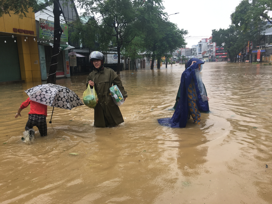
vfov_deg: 48.2
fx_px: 228
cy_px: 102
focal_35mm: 29
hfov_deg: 61.7
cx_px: 136
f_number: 2.2
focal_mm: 4.15
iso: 25
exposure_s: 1/129
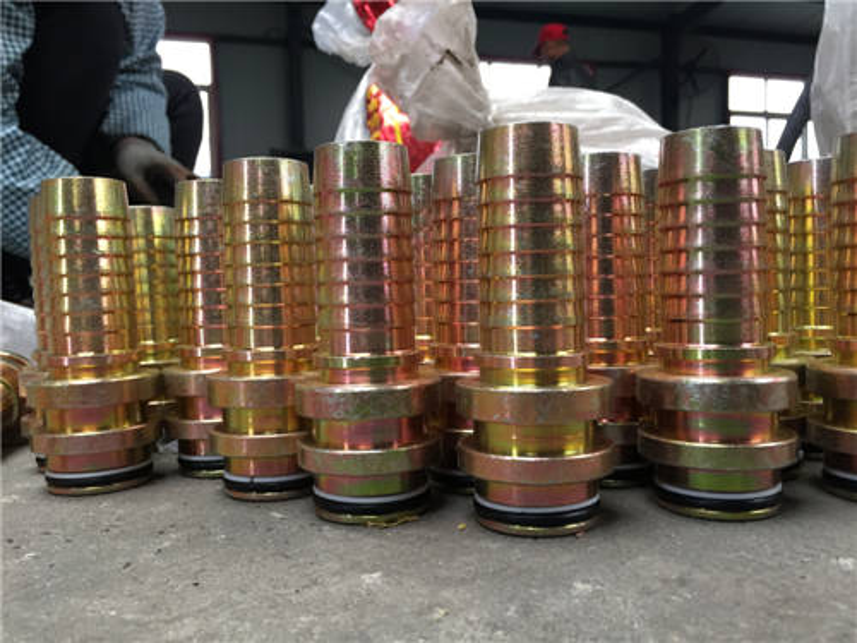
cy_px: 322
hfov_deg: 61.7
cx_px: 428
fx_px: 718
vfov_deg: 48.2
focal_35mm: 29
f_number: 2.2
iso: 100
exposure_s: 1/30
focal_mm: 4.15
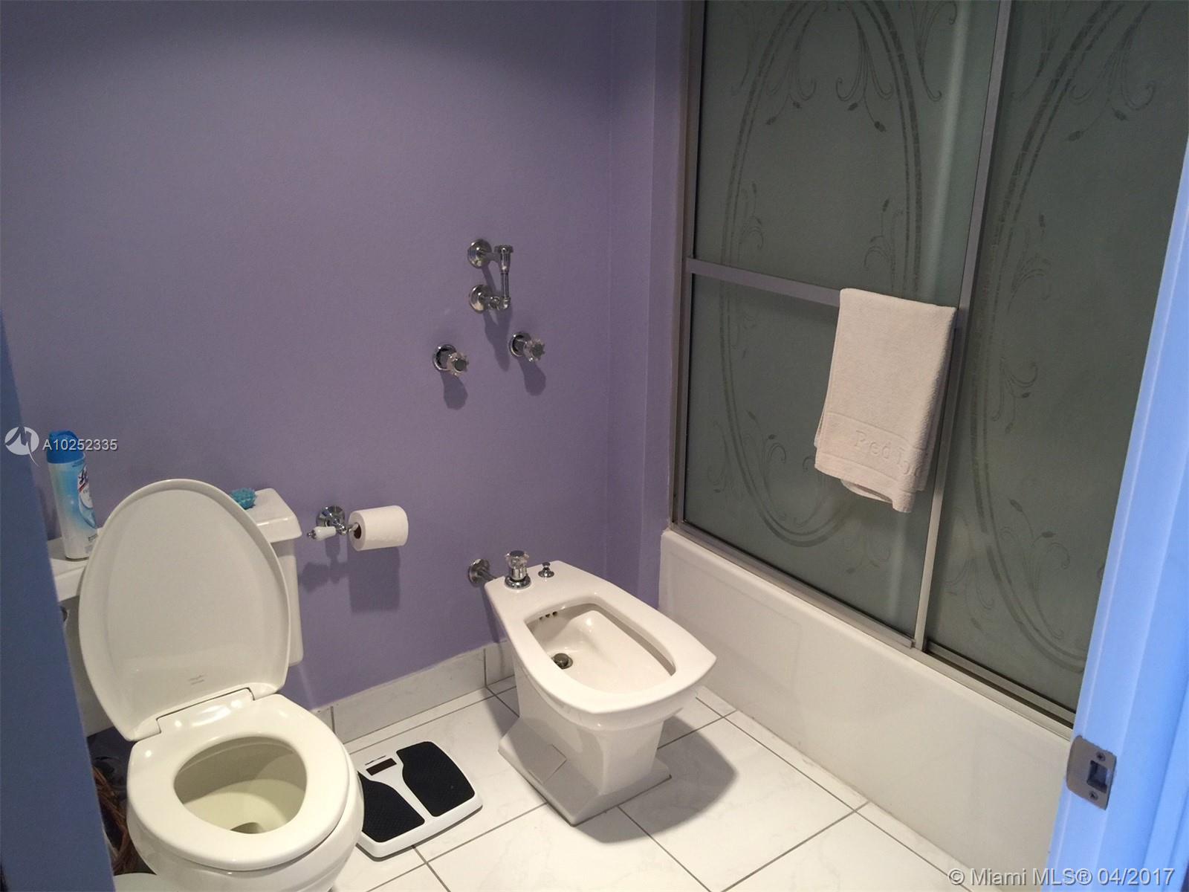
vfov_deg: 48.2
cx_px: 594
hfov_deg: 61.7
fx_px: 996
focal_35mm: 29
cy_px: 446
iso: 50
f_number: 2.2
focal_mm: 4.15
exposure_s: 1/15
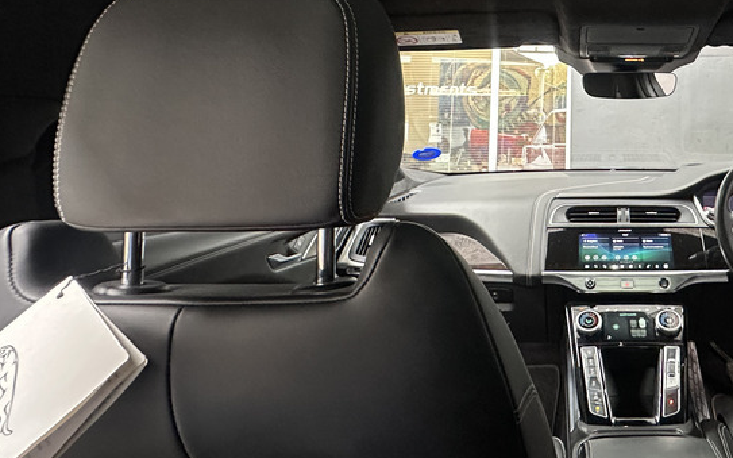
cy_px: 78
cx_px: 598
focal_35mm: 28
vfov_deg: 42.1
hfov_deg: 60.5
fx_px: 559
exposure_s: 1/60
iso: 640
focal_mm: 2.22
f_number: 2.2
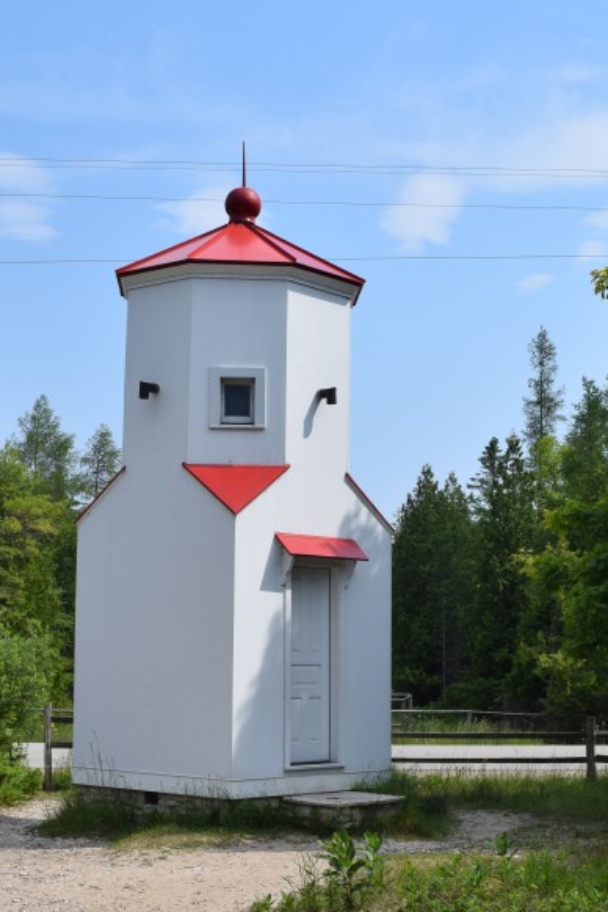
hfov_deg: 20.9
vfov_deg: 31.0
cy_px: 467
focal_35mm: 65
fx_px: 1647
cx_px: 290
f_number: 10
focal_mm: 28
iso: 200
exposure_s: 1/400
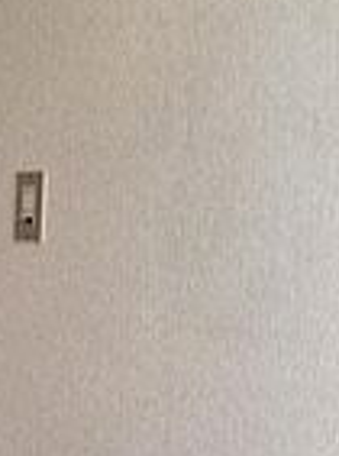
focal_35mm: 99
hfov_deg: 14.2
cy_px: 624
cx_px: -110
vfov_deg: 18.3
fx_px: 1299
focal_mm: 4.15
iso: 80
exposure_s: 1/15
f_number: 2.2
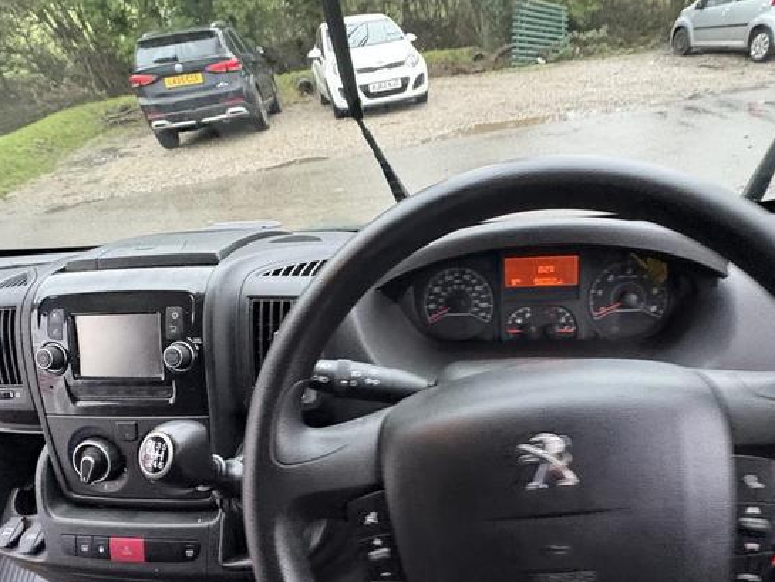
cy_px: 374
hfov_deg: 73.4
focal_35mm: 23
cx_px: 448
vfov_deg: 57.9
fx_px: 515
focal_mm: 2.22
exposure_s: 1/55
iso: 800
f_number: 2.2
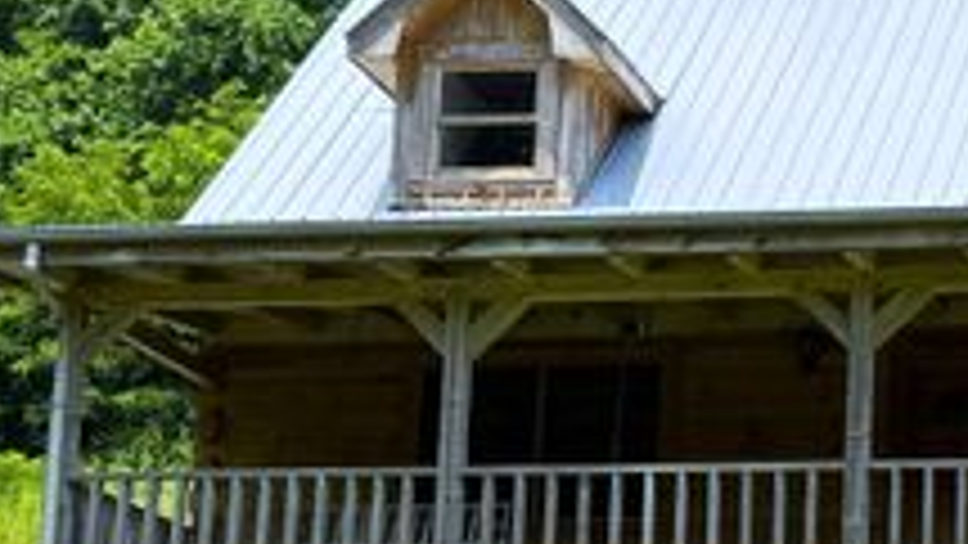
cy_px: 447
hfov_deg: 17.4
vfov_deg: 10.2
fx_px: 3055
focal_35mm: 119
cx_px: 1072
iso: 80
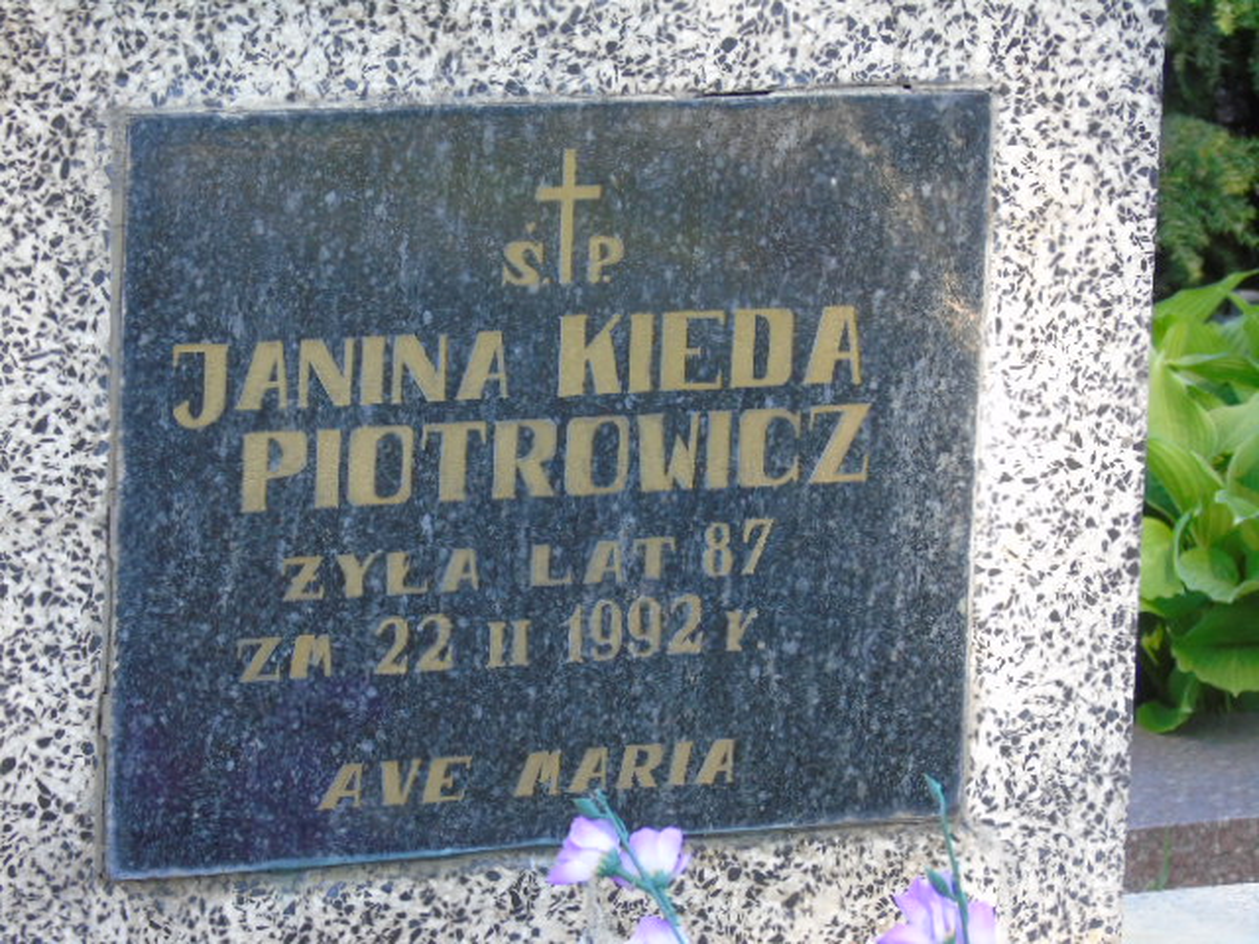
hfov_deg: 9.3
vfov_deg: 7.0
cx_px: 630
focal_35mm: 212
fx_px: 7711
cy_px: 472
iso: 320
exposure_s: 1/125
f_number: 4.7
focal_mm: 38
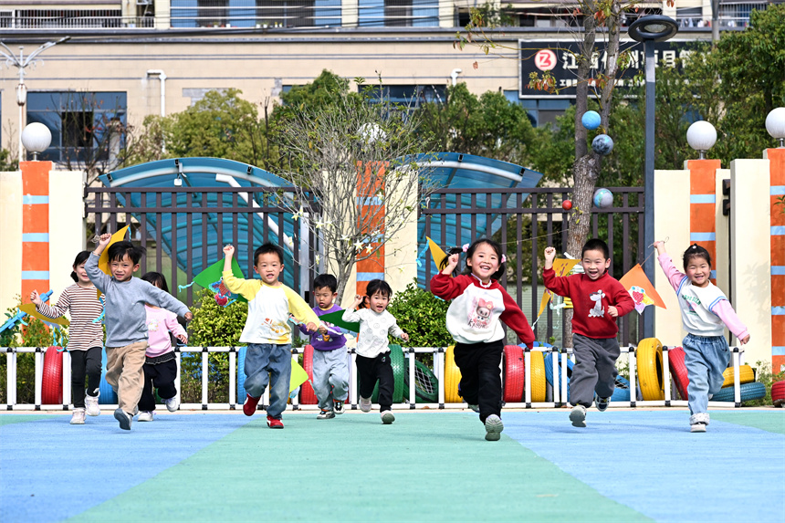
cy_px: 262
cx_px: 392
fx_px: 2616
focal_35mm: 120
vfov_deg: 11.4
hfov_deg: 17.1
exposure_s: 1/2500
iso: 1000
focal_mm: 120
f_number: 7.1
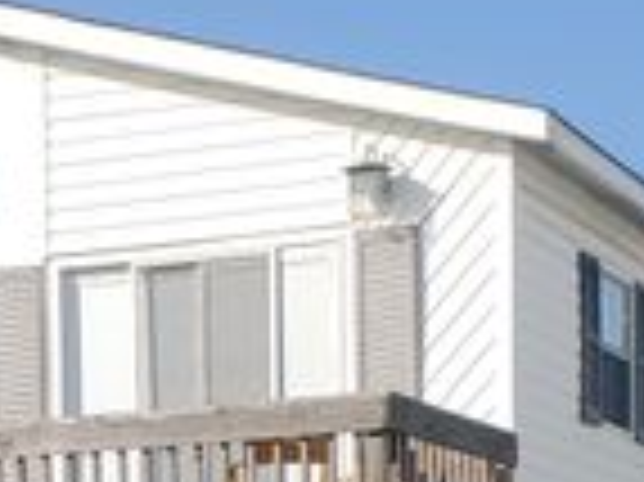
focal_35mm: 91
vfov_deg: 14.8
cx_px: 248
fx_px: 1692
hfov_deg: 21.5
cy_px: 782
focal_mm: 4.3
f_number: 2.4
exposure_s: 1/1314
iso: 50
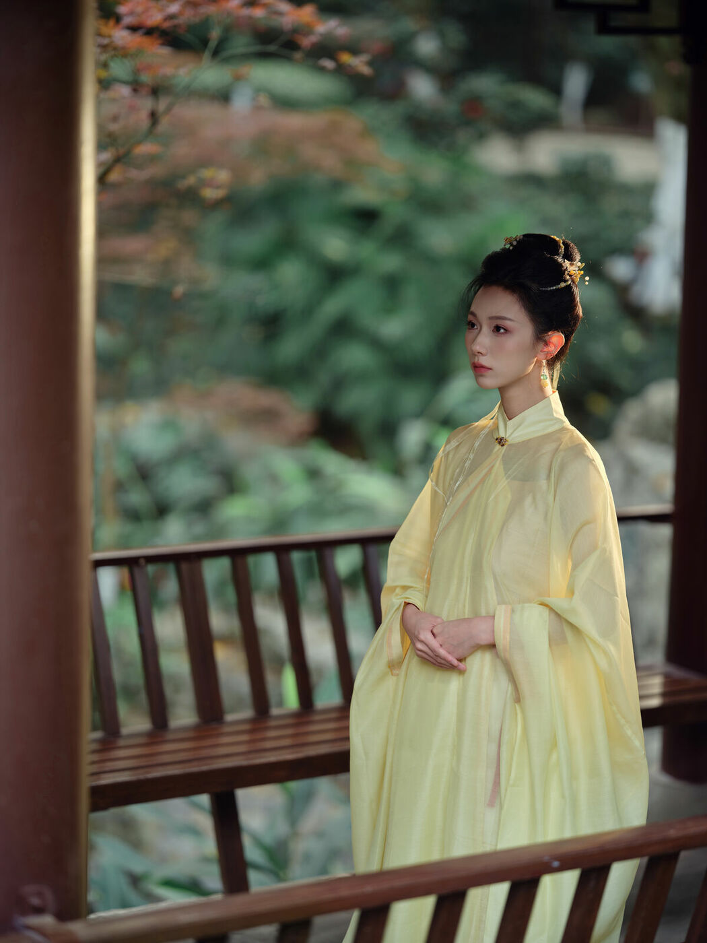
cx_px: 354
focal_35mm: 87
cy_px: 472
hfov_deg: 17.0
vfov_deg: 22.5
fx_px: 2369
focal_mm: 110
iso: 200
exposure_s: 1/125
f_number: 2
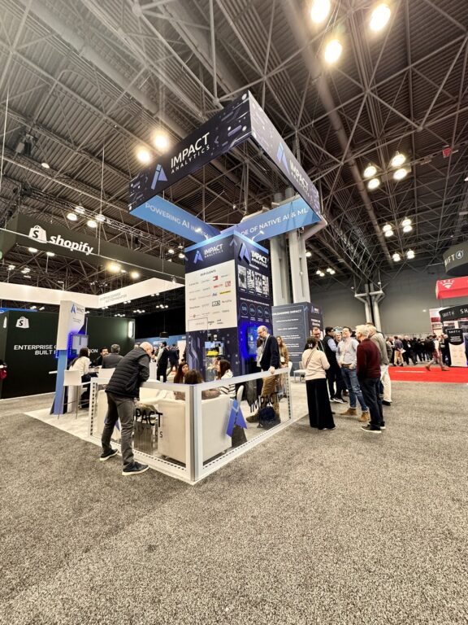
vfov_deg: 102.1
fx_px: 252
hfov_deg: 85.7
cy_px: 312
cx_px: 234
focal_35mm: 14
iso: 200
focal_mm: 2.22
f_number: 2.2
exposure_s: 1/60
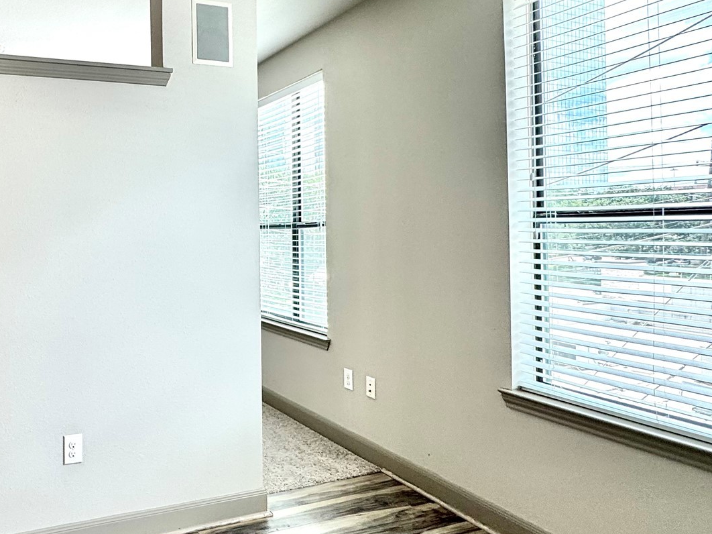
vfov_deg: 51.2
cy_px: 230
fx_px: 555
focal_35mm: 27
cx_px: 156
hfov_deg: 60.7
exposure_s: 1/120
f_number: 2.2
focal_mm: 2.22
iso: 64
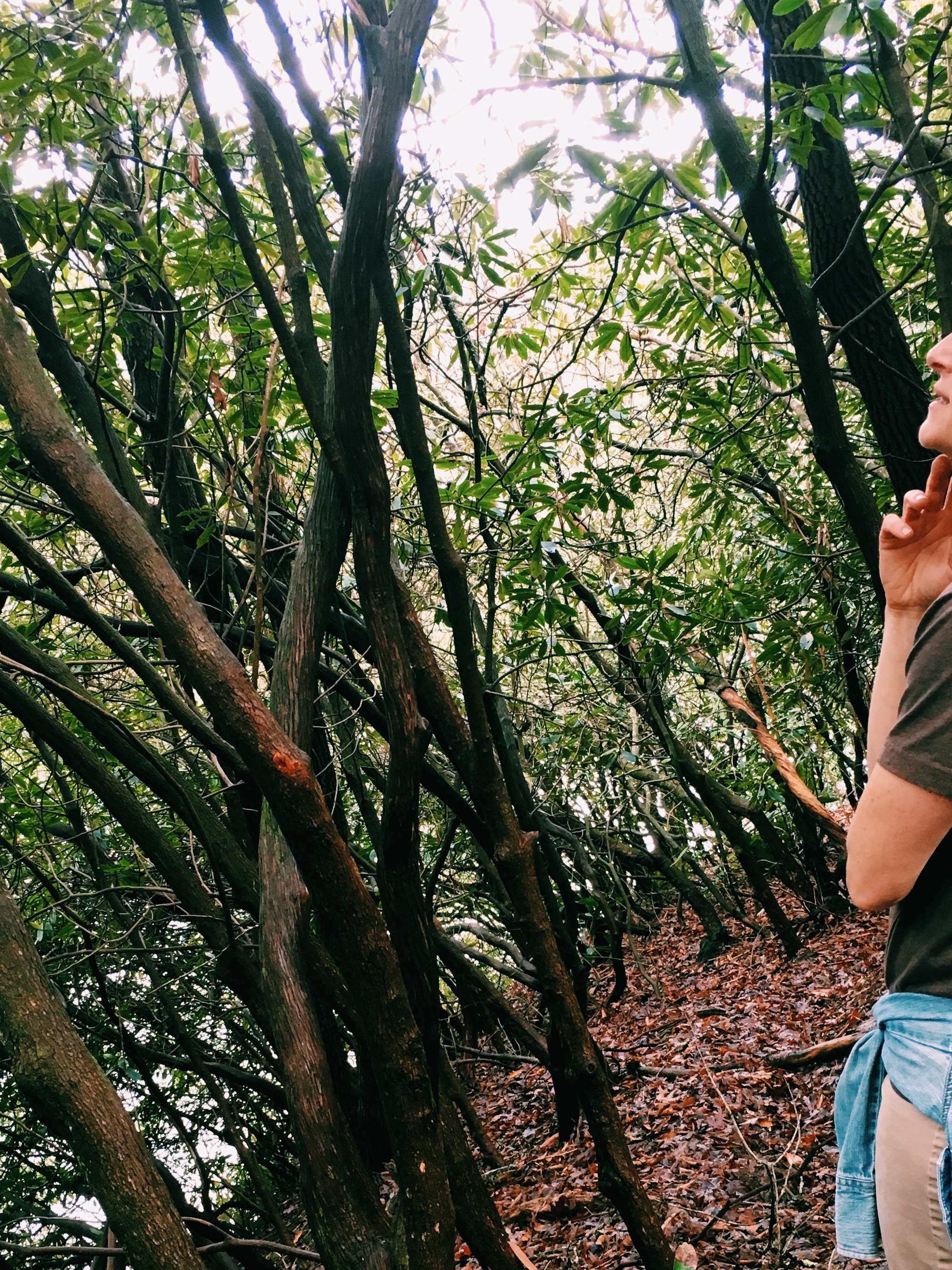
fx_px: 1577
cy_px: 906
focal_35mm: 43
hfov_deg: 33.5
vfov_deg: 42.9
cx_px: 538
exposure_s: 1/30
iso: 40
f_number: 2.2
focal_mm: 4.15
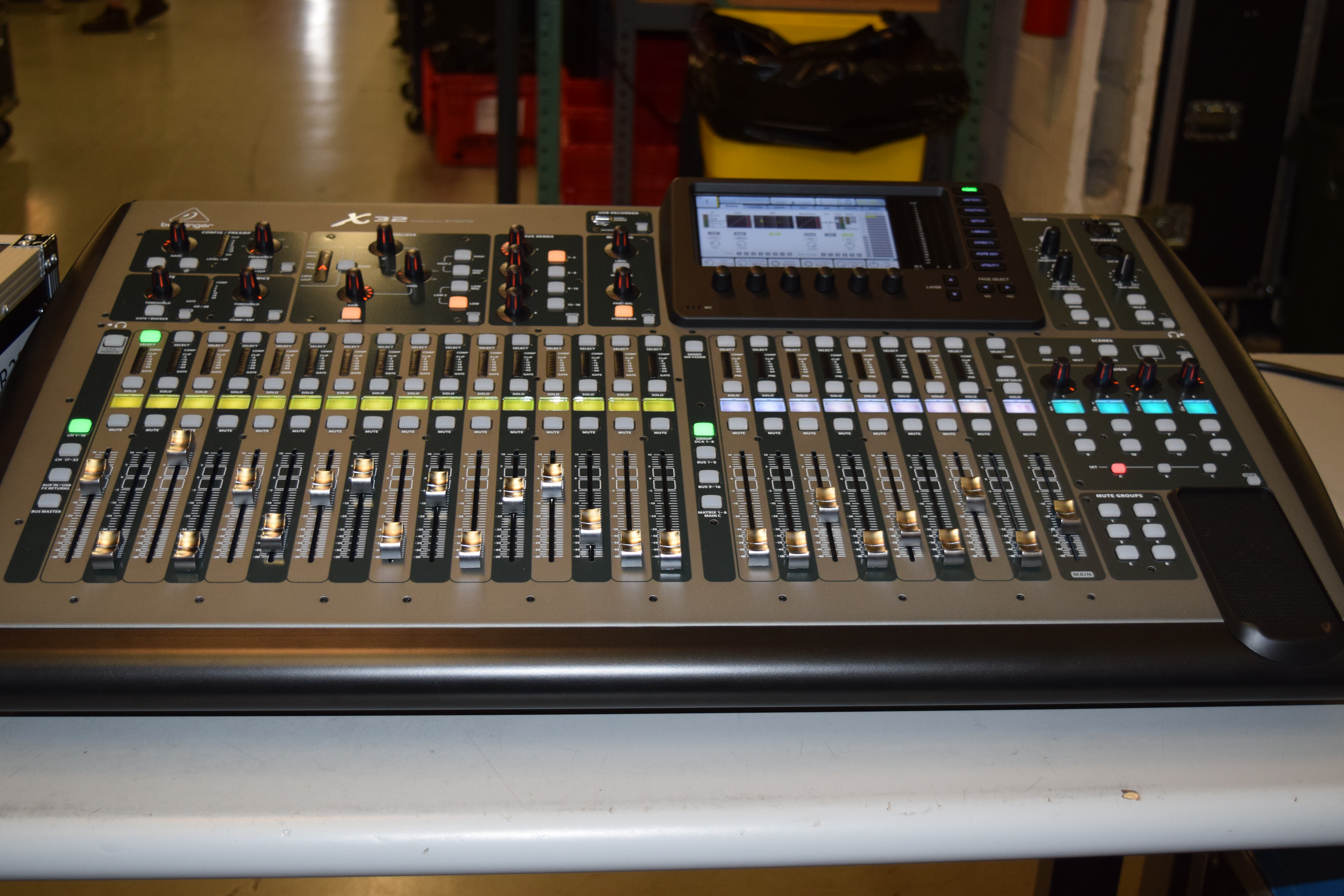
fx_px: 1624
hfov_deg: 45.0
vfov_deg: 30.8
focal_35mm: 44
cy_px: 448
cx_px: 672
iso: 800
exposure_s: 1/60
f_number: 4.2
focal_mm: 29
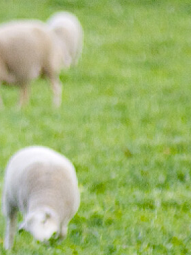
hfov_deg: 1.3
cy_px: 273
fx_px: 8412
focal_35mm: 1141
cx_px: -341
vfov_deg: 1.7
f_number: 2.8
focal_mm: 155
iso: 200
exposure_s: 1/60
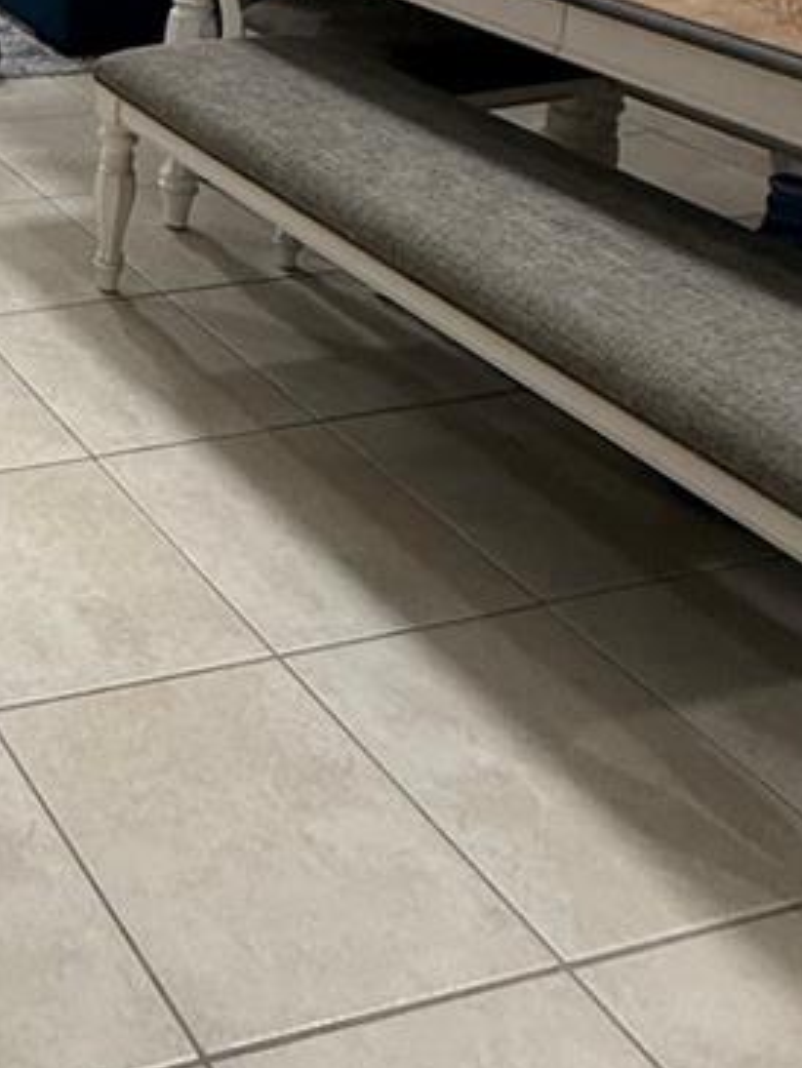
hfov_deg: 24.1
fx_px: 1420
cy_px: -202
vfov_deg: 33.7
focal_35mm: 46
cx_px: -427
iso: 250
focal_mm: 2.22
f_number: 2.2
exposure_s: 1/120
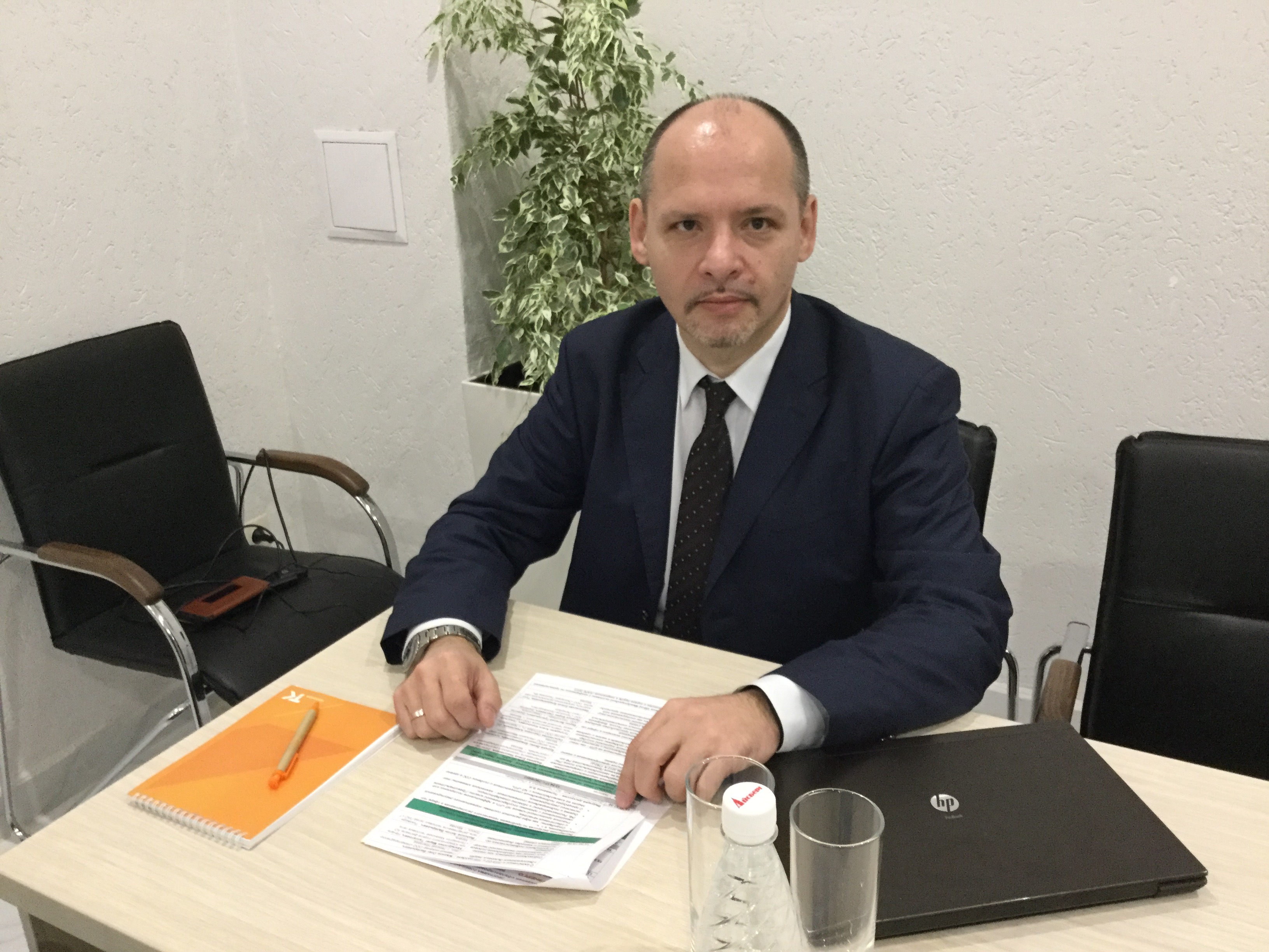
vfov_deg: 45.4
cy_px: 476
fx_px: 1136
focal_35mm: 31
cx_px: 634
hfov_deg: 58.4
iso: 200
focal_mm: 3.3
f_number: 2.4
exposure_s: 1/20
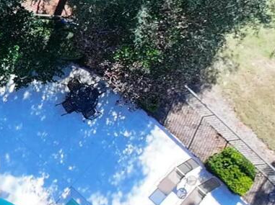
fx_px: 1500
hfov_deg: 8.8
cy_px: 244
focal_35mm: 189
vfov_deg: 7.8
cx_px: -531
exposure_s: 1/1600
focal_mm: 12.29
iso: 360
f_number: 2.8
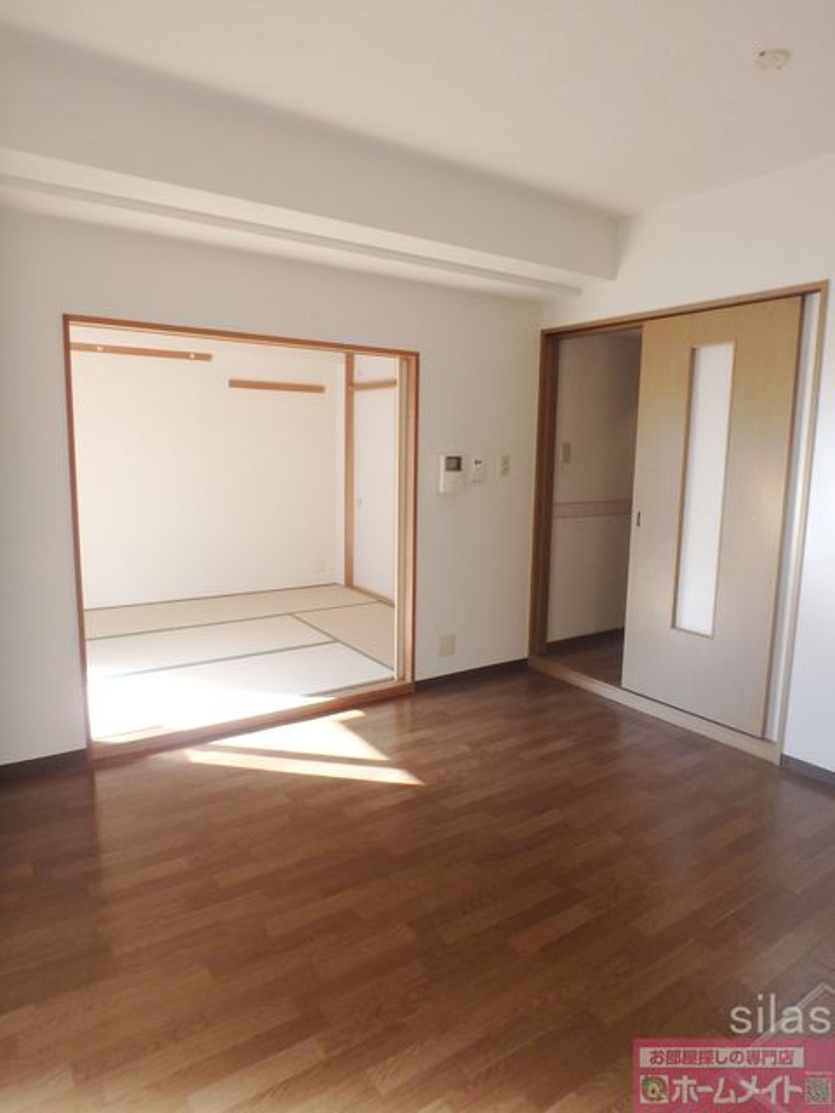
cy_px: 556
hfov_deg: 63.4
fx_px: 675
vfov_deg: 79.0
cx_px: 418
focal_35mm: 21
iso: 200
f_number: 3.5
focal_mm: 3.7
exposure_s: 1/60
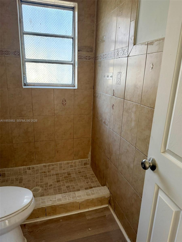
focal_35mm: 24
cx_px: 91
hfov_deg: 56.8
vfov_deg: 71.6
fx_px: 168
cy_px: 121
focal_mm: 6.76
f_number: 1.78
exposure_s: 1/65
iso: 200
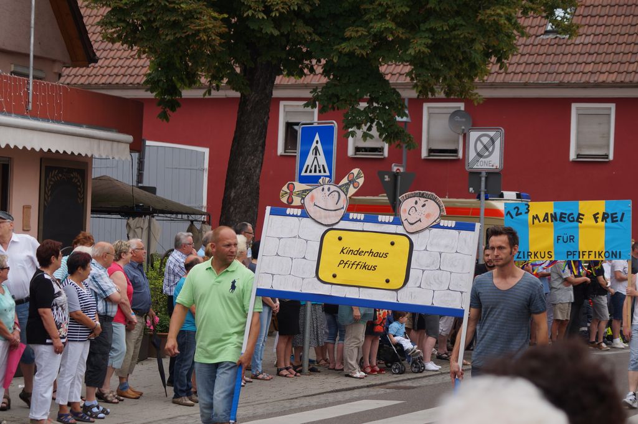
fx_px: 1594
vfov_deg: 15.2
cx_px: 319
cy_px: 212
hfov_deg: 22.6
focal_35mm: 90
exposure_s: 1/250
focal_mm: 60
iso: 100
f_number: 5.6
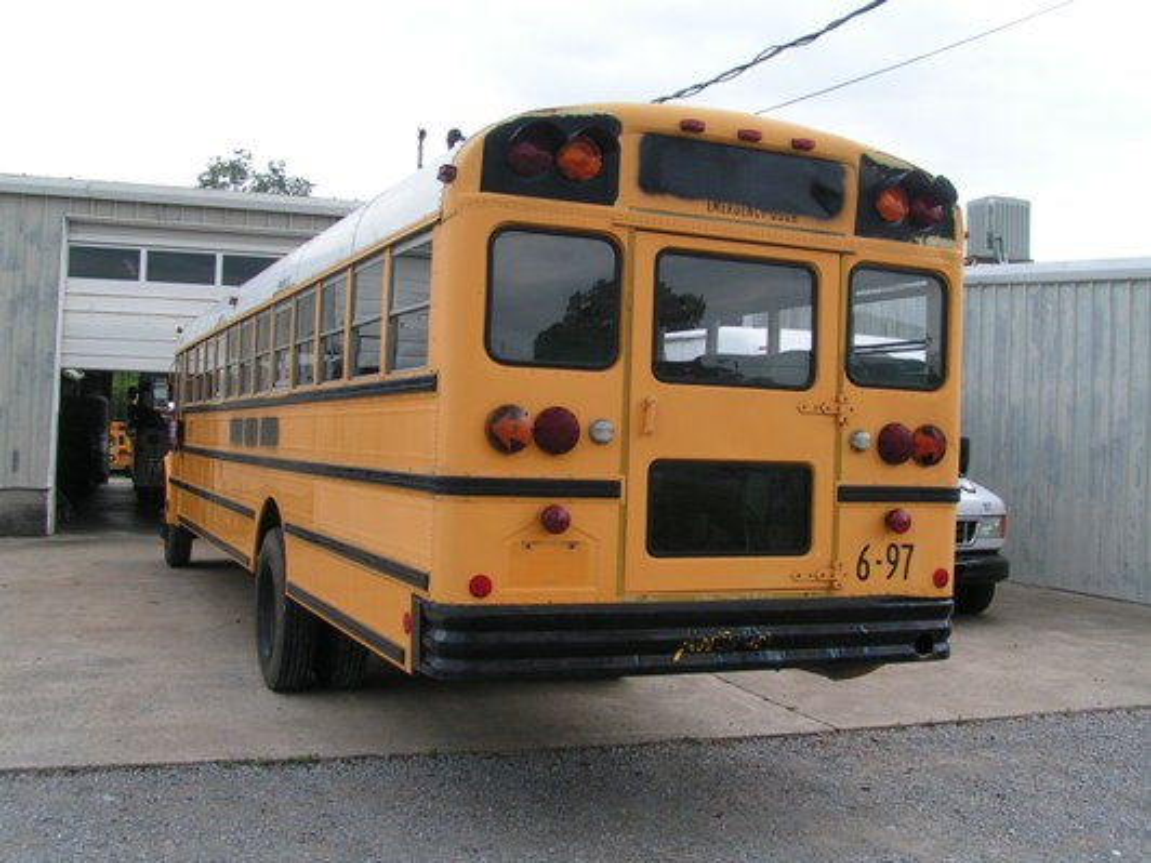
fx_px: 1264
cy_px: 432
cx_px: 576
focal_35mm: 38
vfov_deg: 37.7
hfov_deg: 49.0
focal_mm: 5.8
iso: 50
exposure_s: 1/200
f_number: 5.6
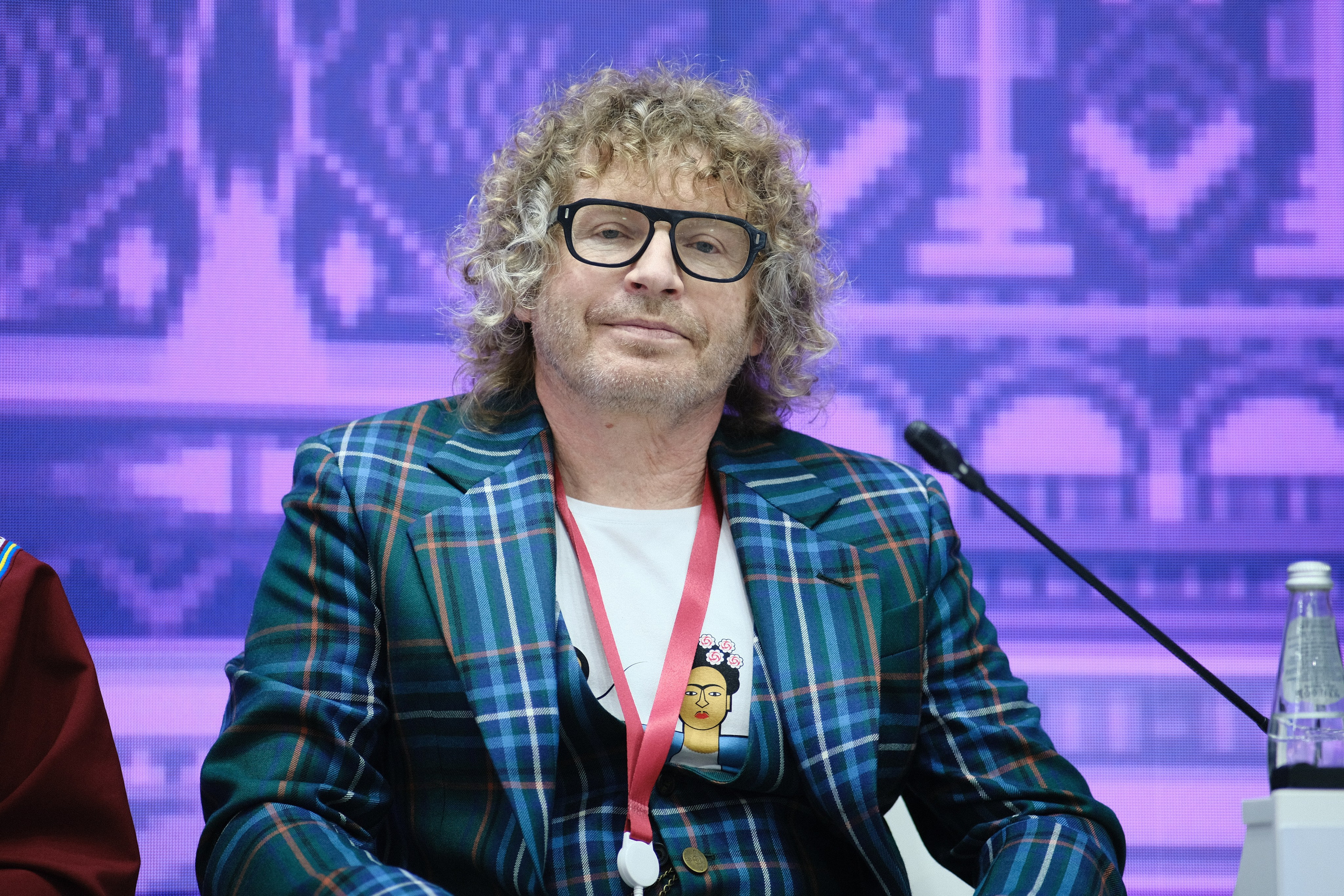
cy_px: 448
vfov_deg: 10.7
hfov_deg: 16.0
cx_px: 672
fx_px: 4779
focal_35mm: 128
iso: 320
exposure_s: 1/125
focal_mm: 85
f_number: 1.8
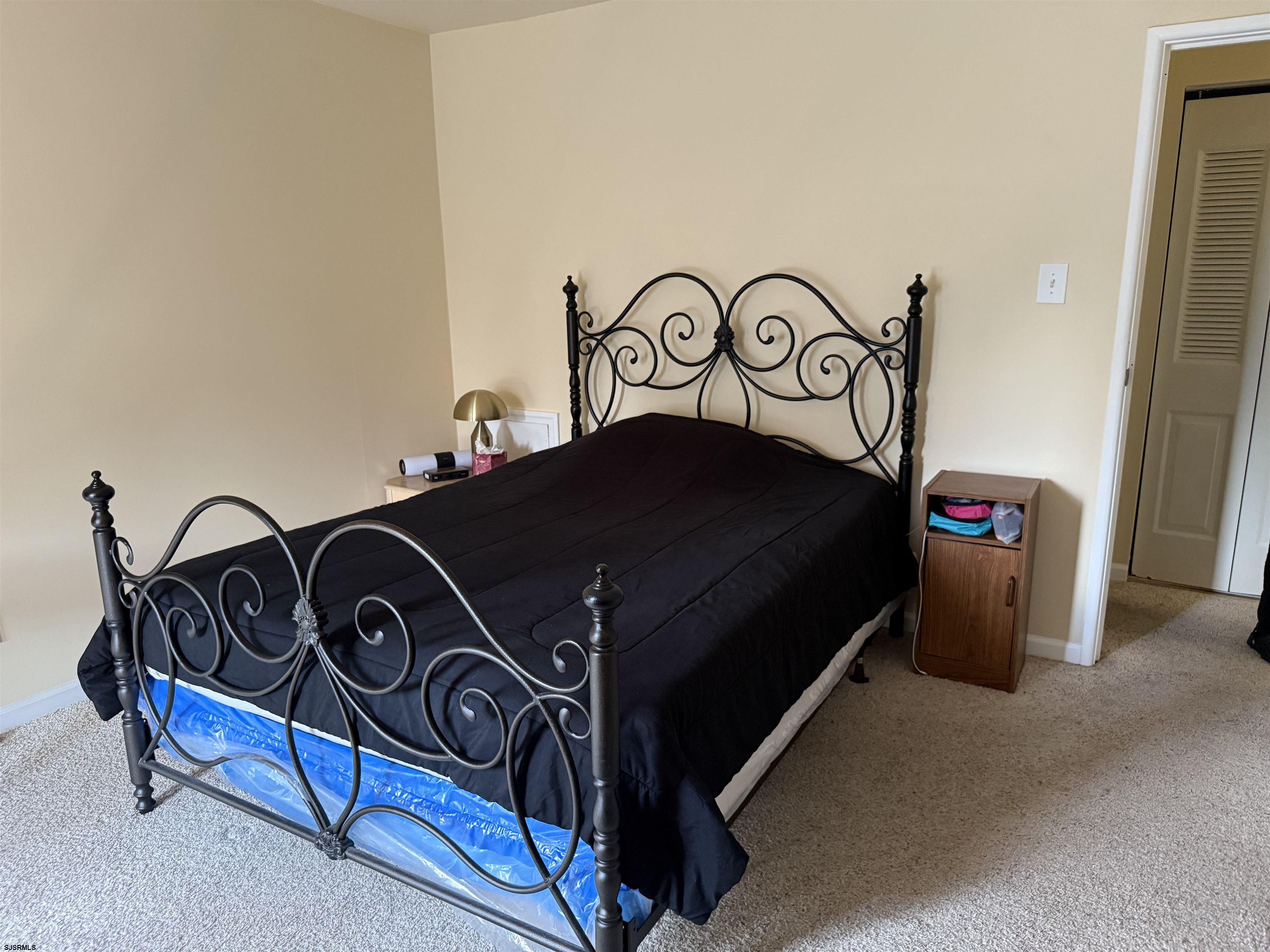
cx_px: 635
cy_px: 476
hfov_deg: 71.6
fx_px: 881
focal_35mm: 24
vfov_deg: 56.8
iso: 500
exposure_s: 1/60
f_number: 1.78
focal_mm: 6.76
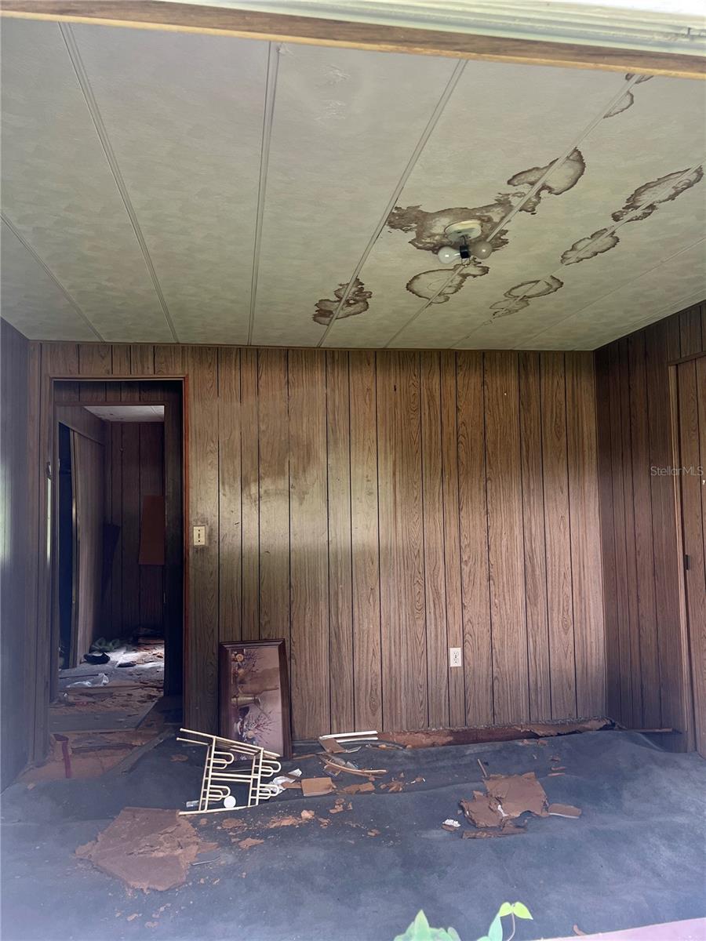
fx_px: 707
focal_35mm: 26
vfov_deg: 67.3
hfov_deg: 53.1
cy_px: 470
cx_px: 353
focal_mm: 5.7
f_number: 1.5
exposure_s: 1/121
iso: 125
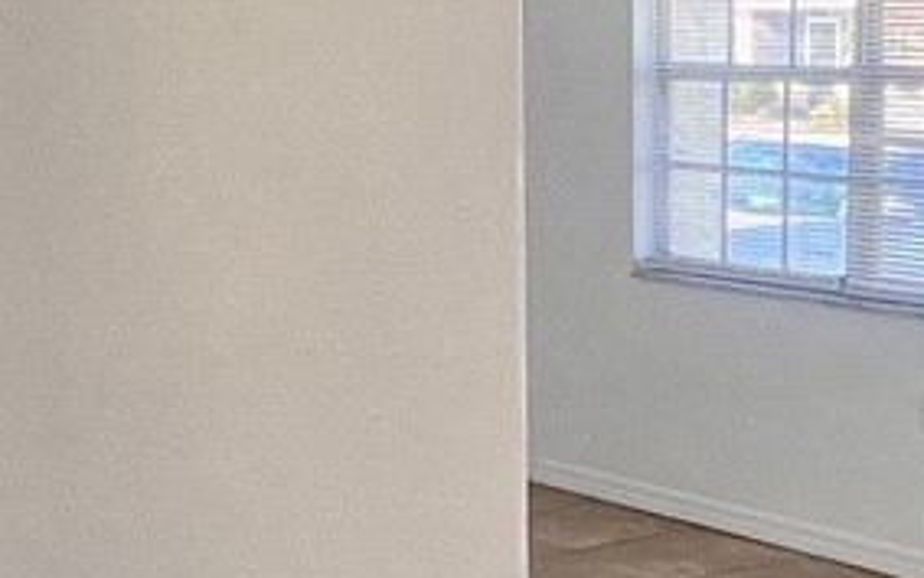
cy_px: 356
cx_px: 757
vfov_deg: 16.7
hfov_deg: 25.9
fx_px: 1965
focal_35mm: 78
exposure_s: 1/99
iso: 64
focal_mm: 1.57
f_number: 1.8
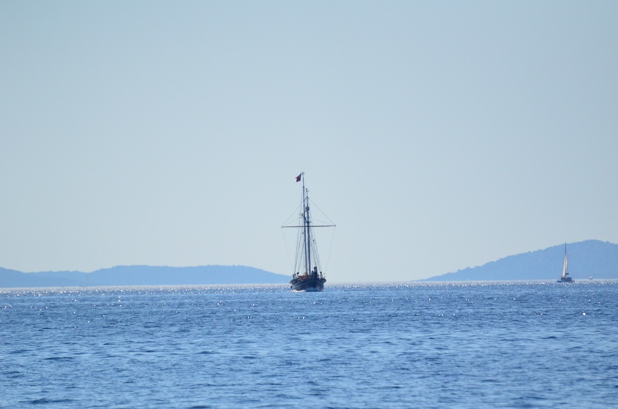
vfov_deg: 3.0
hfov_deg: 4.6
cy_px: 204
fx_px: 7707
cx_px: 309
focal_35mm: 450
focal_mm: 300
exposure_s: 1/8000
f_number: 5.6
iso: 900
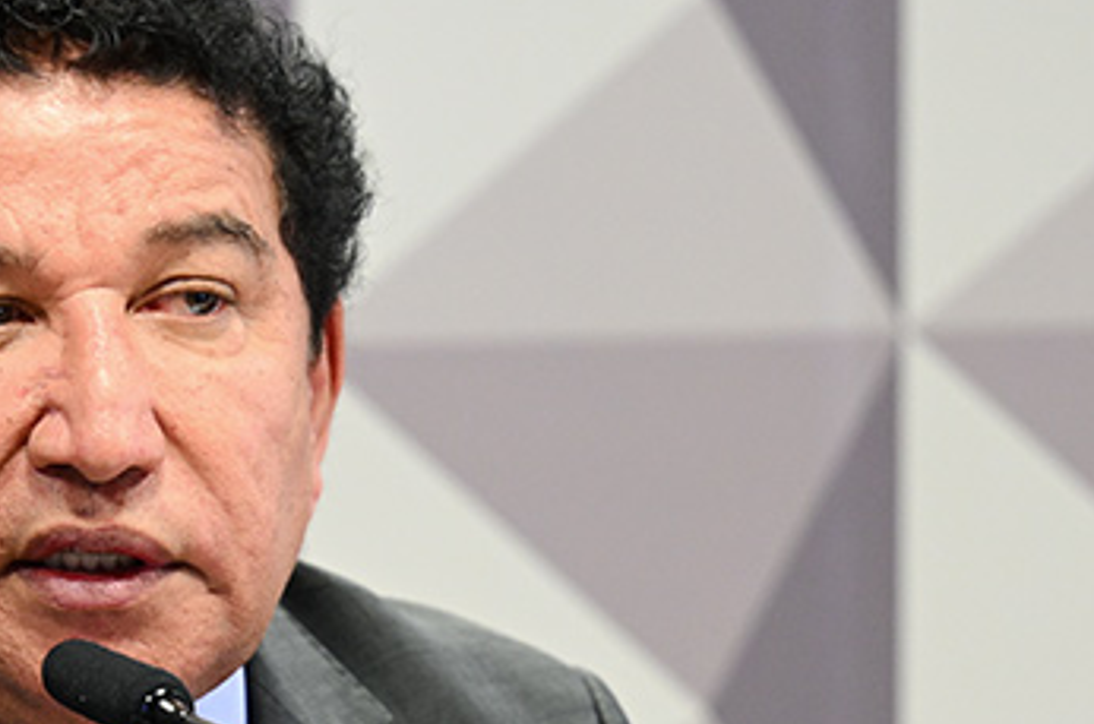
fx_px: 14705
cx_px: 82
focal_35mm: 485
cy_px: 579
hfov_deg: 4.3
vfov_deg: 2.8
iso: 1250
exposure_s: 1/125
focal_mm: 130
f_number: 2.8
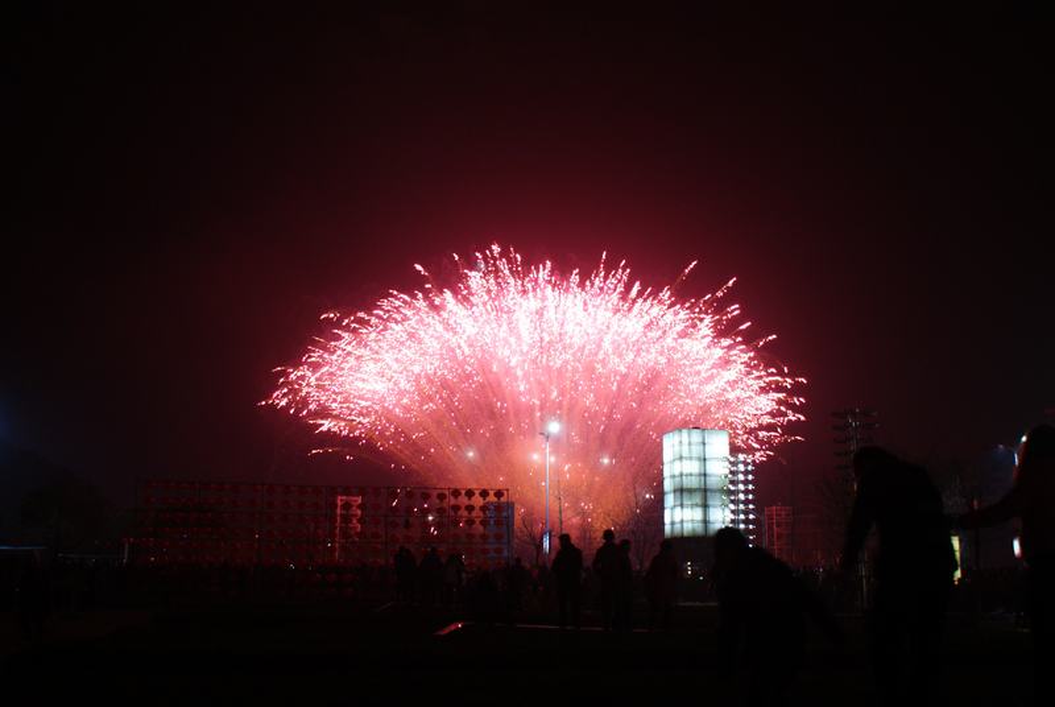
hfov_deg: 53.1
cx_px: 528
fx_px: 1057
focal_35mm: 36
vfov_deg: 37.0
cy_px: 354
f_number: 4.5
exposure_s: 1/6
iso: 400
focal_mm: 24
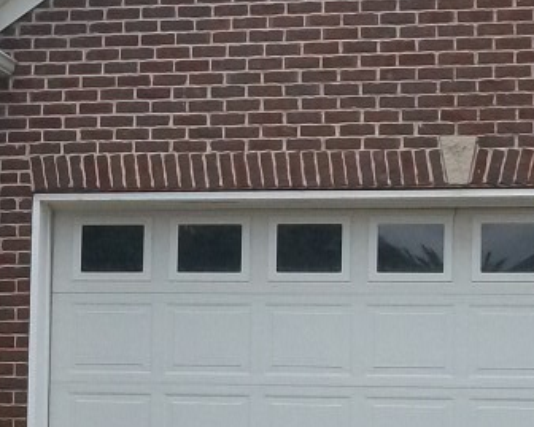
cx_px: 75
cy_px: 240
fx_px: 1881
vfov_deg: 13.0
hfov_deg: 16.0
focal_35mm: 119
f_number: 2.9
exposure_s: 1/640
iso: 80
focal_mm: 5.7
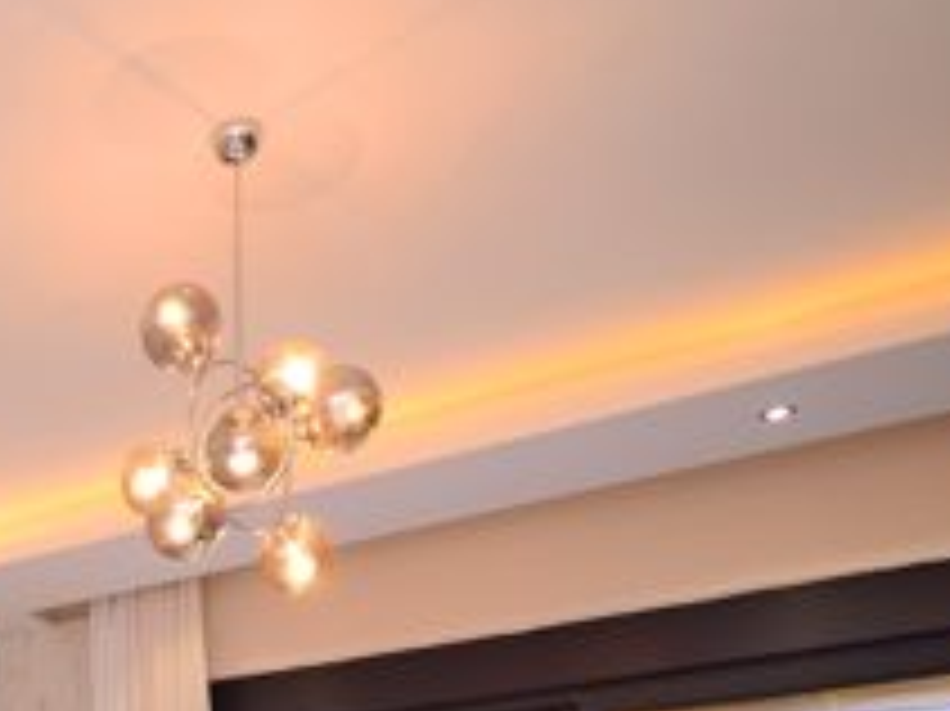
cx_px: -61
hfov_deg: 34.9
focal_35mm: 48
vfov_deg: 24.7
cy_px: 1012
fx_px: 1317
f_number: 5.6
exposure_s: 1/60
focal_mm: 10
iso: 320
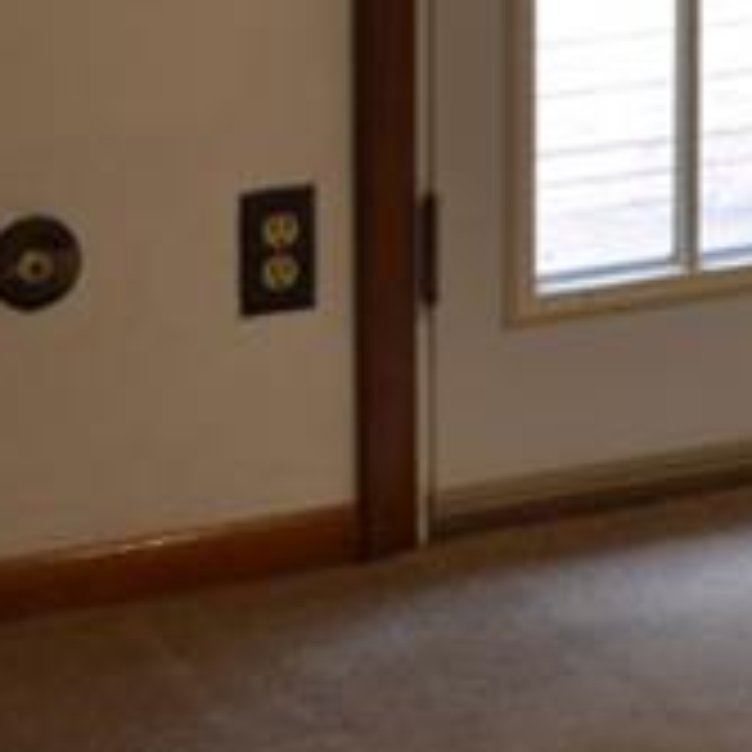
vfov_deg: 9.8
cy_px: -491
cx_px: 1567
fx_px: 4227
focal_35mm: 172
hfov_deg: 9.4
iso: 400
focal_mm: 22
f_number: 3.8
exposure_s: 1/20
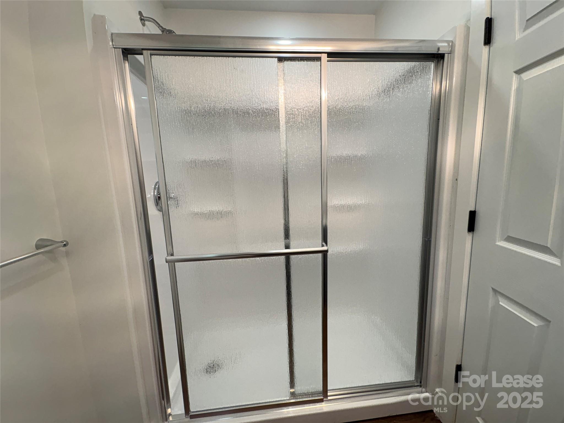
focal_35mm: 14
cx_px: 282
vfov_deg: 85.7
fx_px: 228
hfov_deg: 102.1
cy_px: 212
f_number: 2.2
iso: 80
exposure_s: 1/120
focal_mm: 2.22
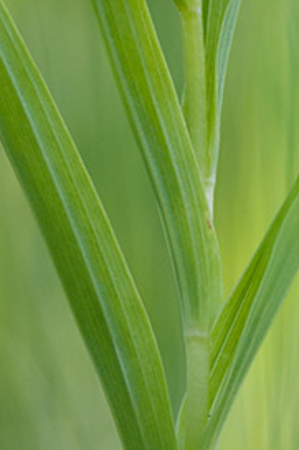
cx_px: 303
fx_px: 24759
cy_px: 111
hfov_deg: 0.7
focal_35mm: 1985
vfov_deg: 1.0
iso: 200
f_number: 4
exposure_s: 1/400
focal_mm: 300
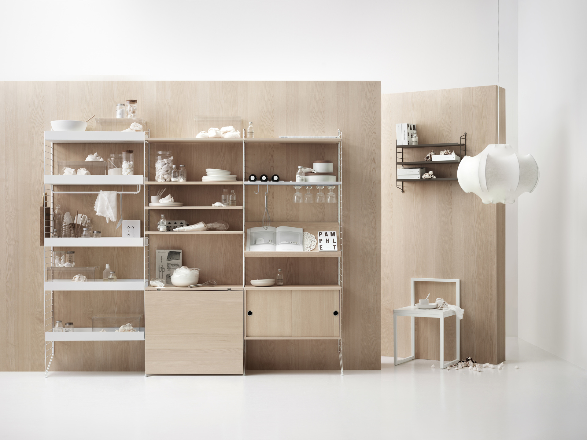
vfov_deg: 28.6
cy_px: 220
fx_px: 865
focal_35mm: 51
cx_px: 294
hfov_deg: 37.5
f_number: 8
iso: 100
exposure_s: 1/90
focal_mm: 80
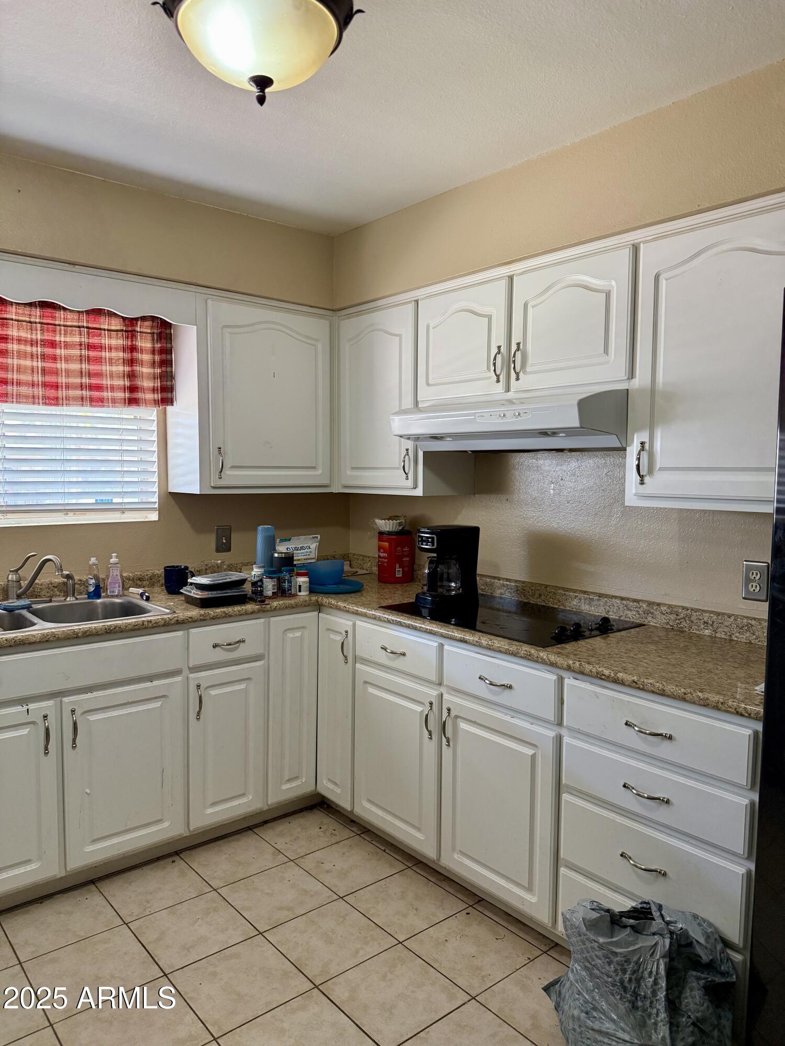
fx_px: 726
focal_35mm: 24
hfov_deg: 56.8
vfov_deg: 71.6
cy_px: 523
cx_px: 392
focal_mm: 6.76
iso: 250
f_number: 1.78
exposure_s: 1/60
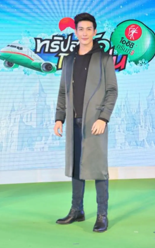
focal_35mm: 52
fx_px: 351
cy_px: 123
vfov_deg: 38.9
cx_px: 76
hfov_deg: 24.9
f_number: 6.3
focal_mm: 50
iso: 1600
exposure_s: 1/200
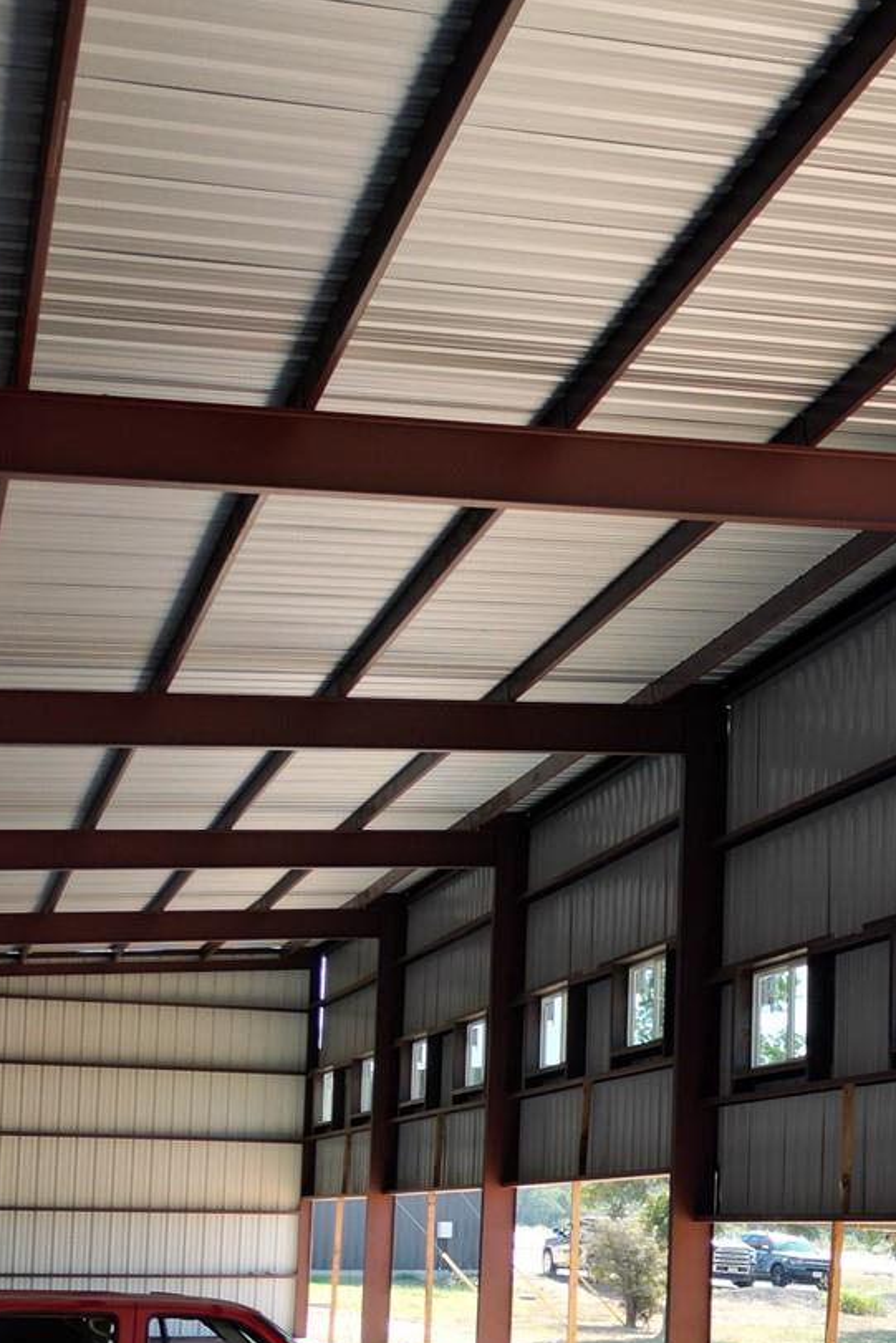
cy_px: 1020
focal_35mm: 63
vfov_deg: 31.3
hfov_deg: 20.7
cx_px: 954
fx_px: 2351
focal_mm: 6.72
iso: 100
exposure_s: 1/640
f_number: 1.7
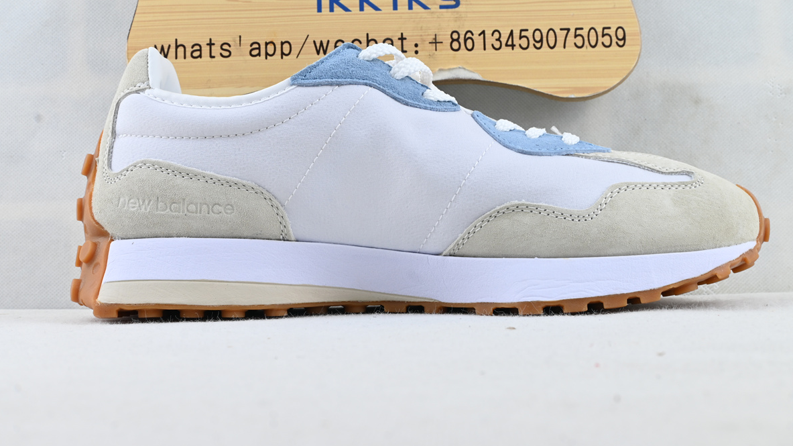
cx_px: 395
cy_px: 192
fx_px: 1089
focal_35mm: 52
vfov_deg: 23.1
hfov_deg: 40.0
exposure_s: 1/13
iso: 100
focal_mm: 32.5
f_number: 10
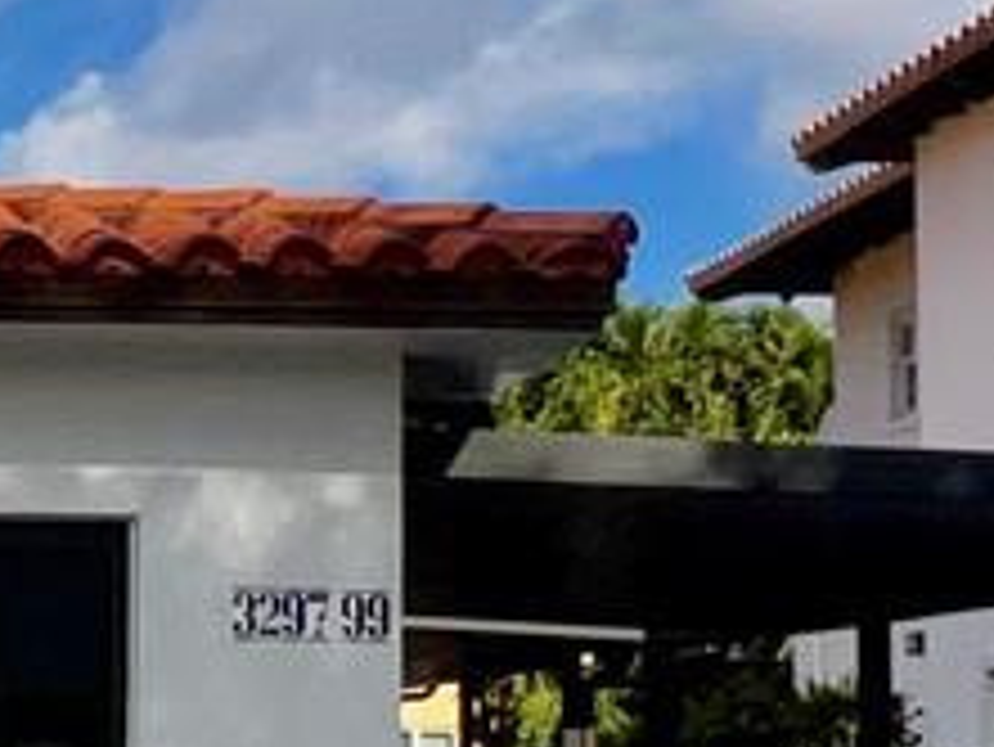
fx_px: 2701
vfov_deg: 15.7
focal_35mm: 94
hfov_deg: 18.8
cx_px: -409
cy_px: 486
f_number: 1.8
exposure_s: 1/3215
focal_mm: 1.57
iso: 32
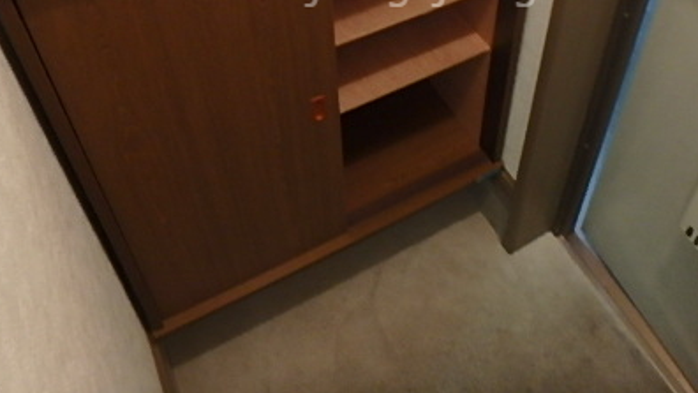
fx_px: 685
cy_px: -14
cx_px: 425
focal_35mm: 37
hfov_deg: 53.5
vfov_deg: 29.5
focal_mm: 3.7
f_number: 3.5
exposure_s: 1/8
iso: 320
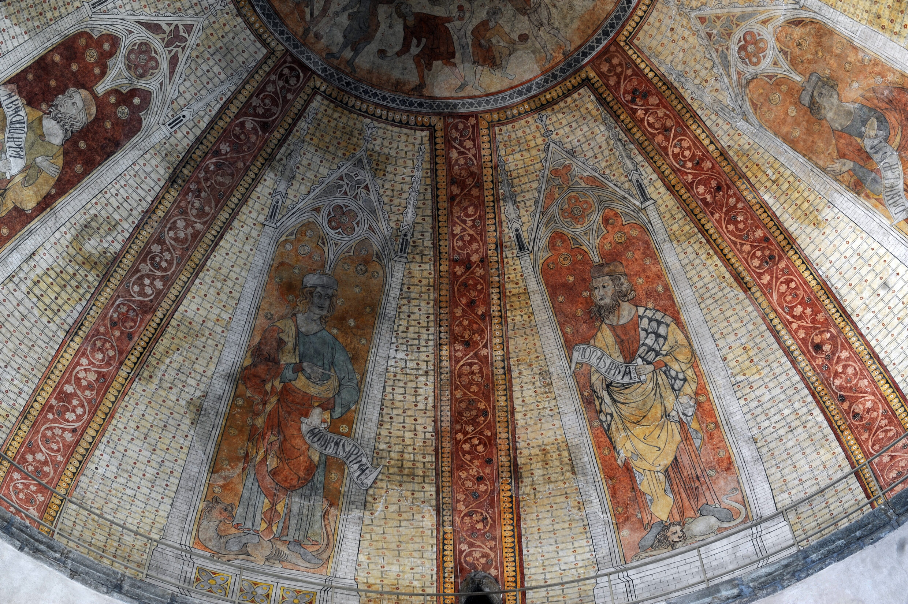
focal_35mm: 70
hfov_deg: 28.9
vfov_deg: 19.4
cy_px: 302
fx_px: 1764
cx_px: 454
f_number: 7.1
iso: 200
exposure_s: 2.5
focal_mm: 70
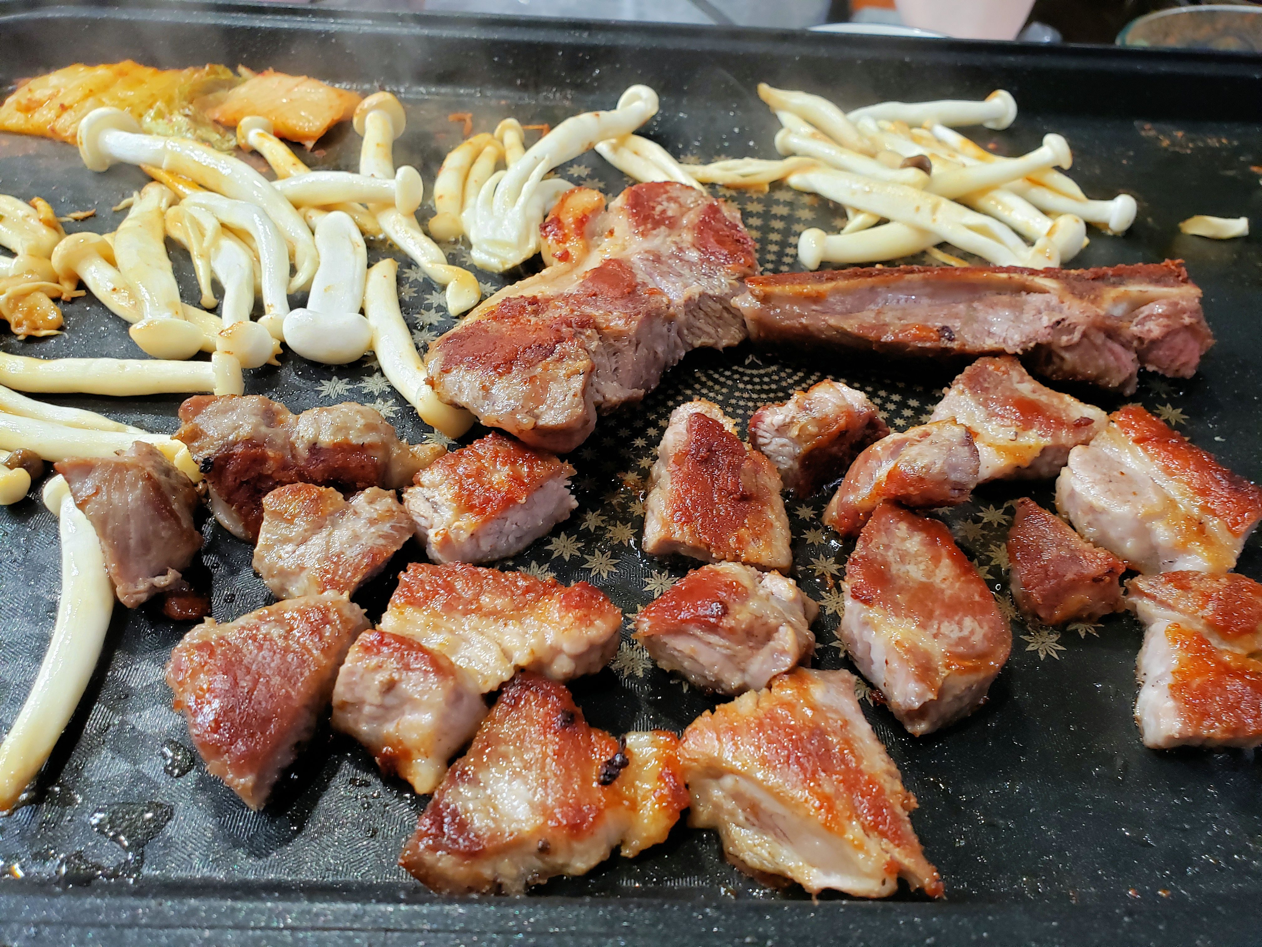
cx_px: 631
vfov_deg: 53.1
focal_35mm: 26
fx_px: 948
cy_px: 474
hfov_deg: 67.3
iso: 320
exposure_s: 1/40
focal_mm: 4.3
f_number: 2.4
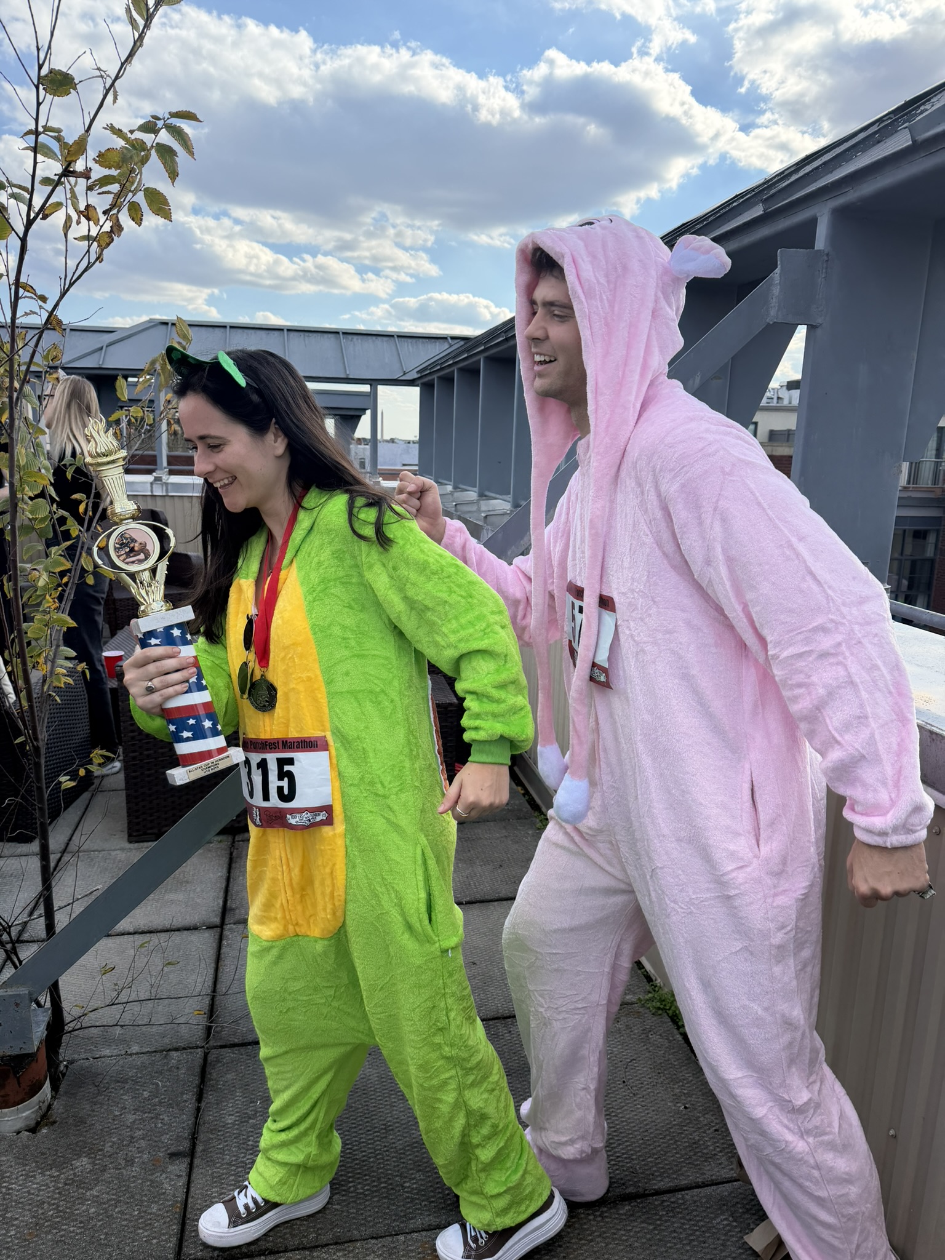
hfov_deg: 56.8
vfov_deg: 71.6
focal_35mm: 24
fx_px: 874
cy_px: 630
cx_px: 472
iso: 100
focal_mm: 6.76
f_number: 1.78
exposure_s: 1/2703
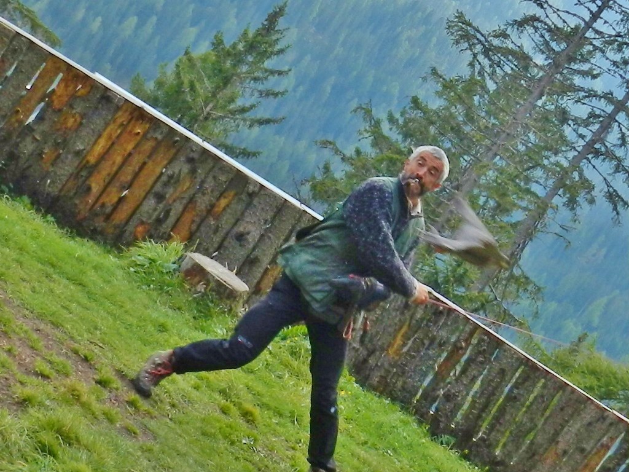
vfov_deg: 49.7
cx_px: 314
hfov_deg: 63.4
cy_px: 236
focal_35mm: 28
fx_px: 509
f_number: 3.6
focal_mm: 5
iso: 220
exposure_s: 1/400
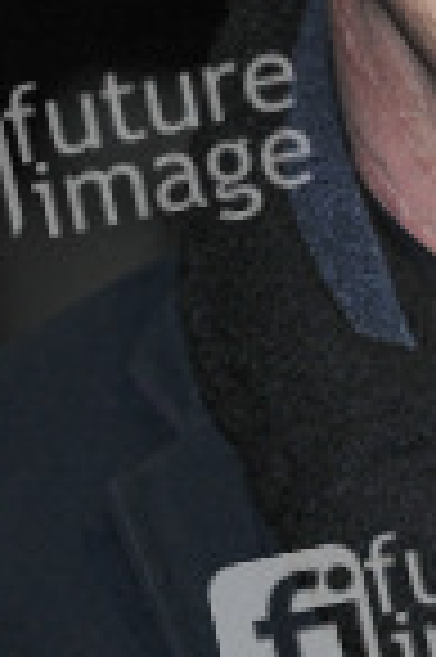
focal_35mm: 432
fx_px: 7873
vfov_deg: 4.8
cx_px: 573
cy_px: -63
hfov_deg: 3.2
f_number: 4.5
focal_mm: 105
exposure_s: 1/250
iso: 640
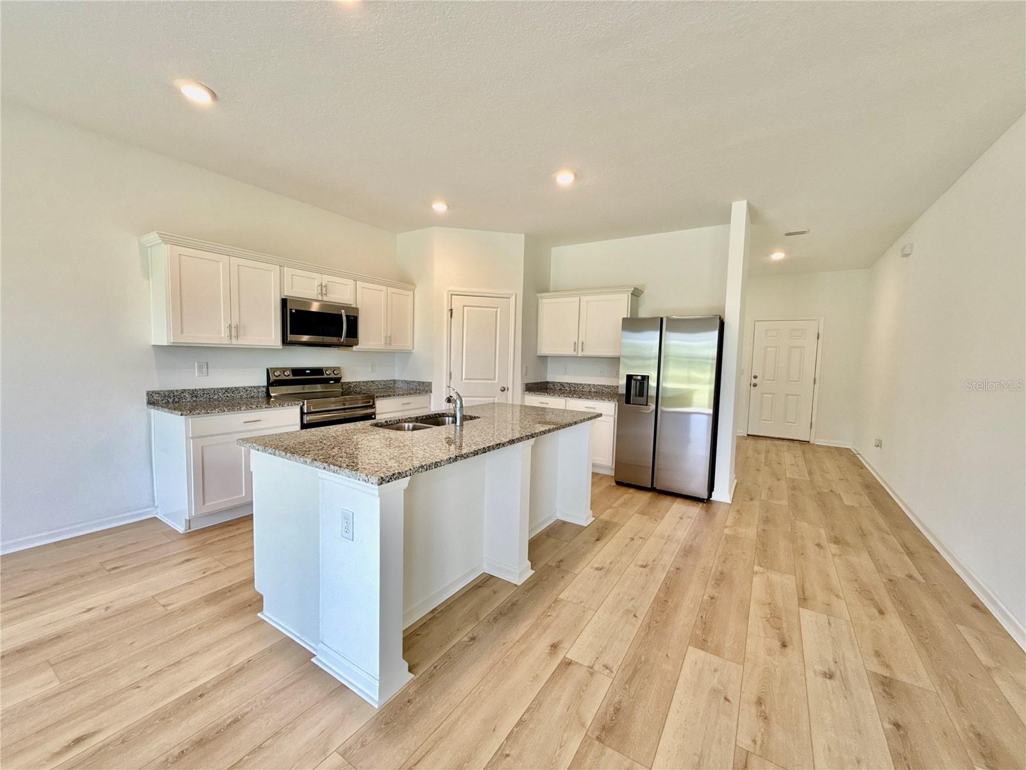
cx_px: 513
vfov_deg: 85.7
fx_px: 415
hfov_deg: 102.1
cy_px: 385
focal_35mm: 14
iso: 125
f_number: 2.2
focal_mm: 2.22
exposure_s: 1/120
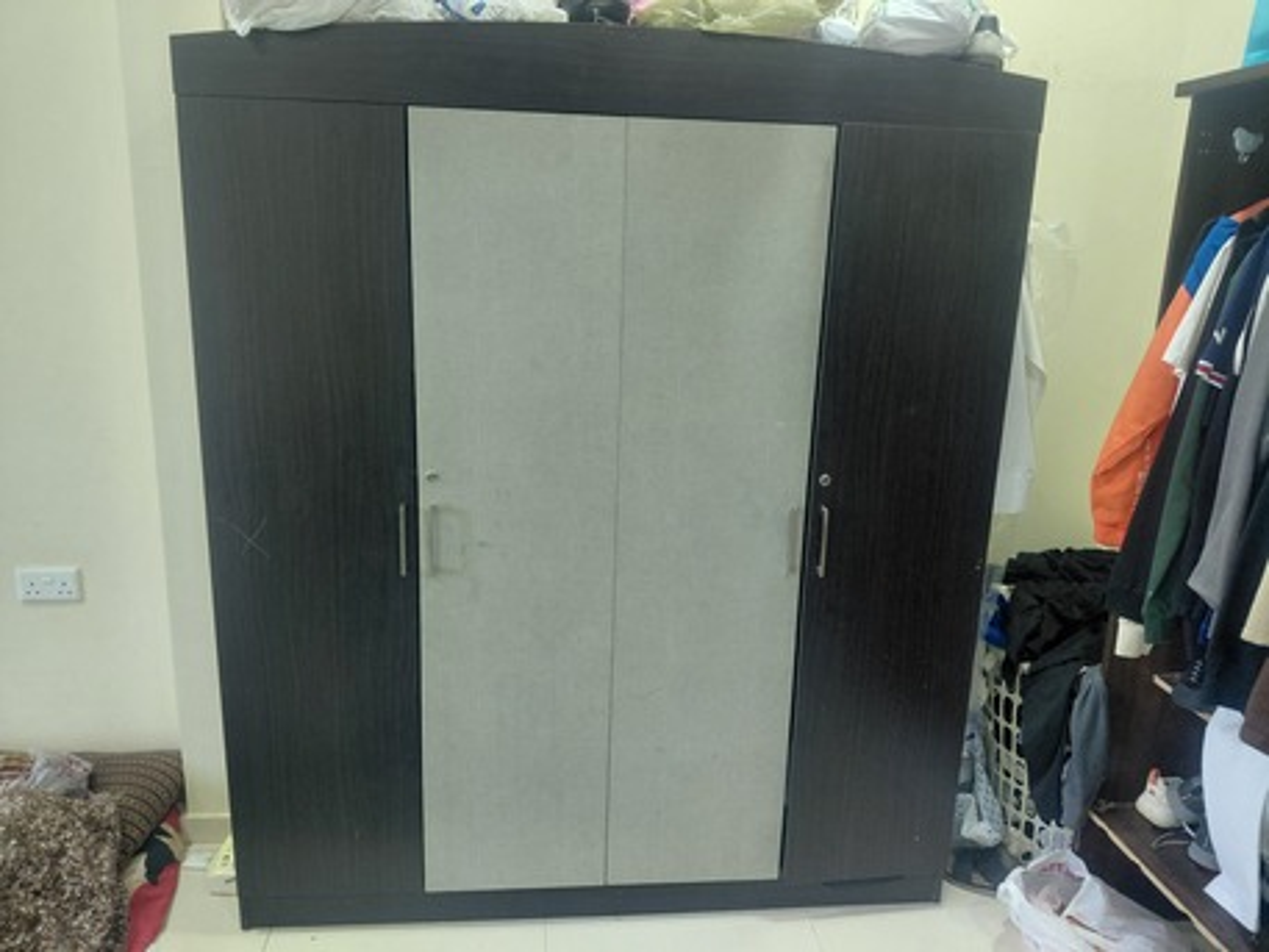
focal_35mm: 25
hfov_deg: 69.4
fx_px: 917
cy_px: 476
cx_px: 634
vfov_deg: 54.9
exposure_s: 1/60
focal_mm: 4.69
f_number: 1.8
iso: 320
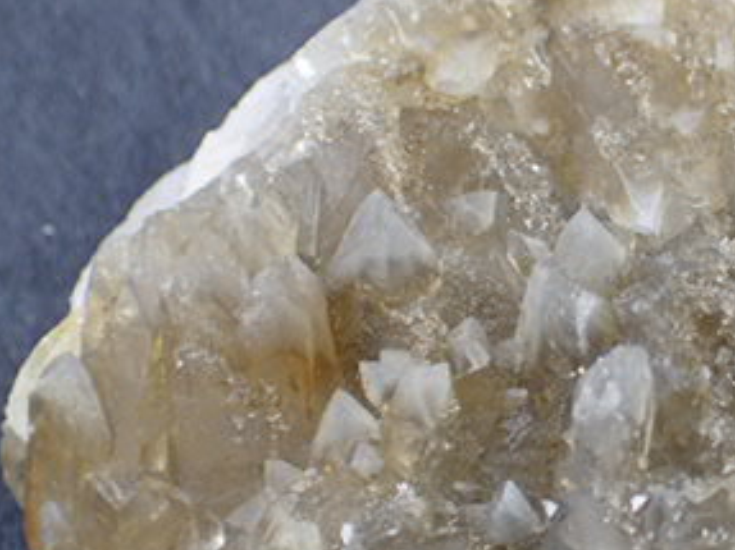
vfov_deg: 18.9
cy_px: 297
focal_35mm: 78
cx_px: 589
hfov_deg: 24.6
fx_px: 1655
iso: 160
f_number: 2.6
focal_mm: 6.42
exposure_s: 1/125
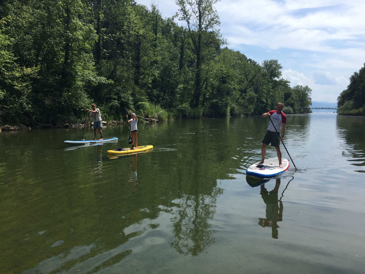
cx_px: 182
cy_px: 137
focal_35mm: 29
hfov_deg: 61.7
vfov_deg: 48.2
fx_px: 306
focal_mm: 4.15
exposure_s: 1/2198
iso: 32
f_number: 2.2
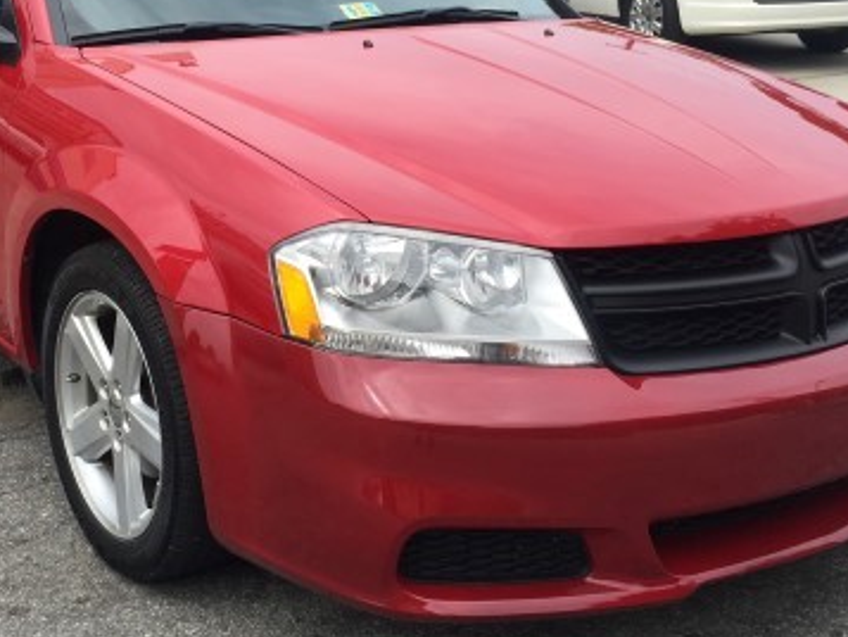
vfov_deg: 27.9
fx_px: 1274
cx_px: 302
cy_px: 231
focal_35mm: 52
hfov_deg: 36.5
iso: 32
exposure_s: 1/1236
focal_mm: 4.15
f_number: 2.2
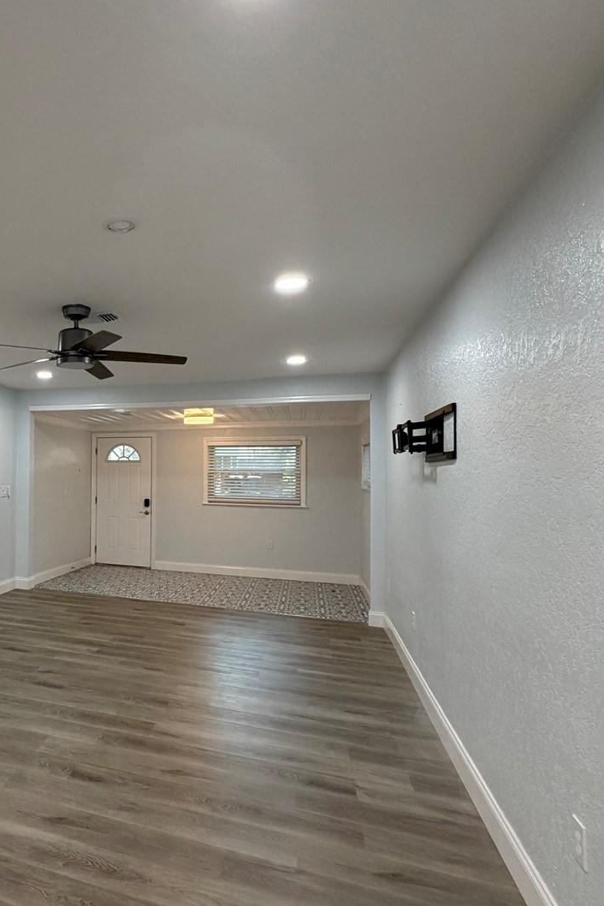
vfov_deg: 78.6
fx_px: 554
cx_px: 74
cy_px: 461
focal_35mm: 22
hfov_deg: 51.3
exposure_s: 1/120
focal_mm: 2.22
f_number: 2.2
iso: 250
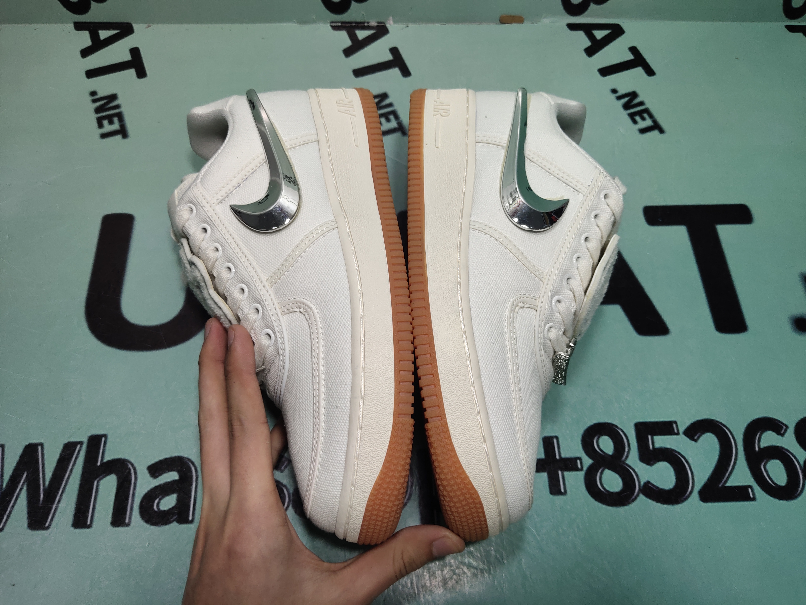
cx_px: 403
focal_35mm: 30
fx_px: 699
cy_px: 302
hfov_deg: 60.0
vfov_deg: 46.8
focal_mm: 4.35
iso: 50
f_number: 1.79
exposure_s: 1/101
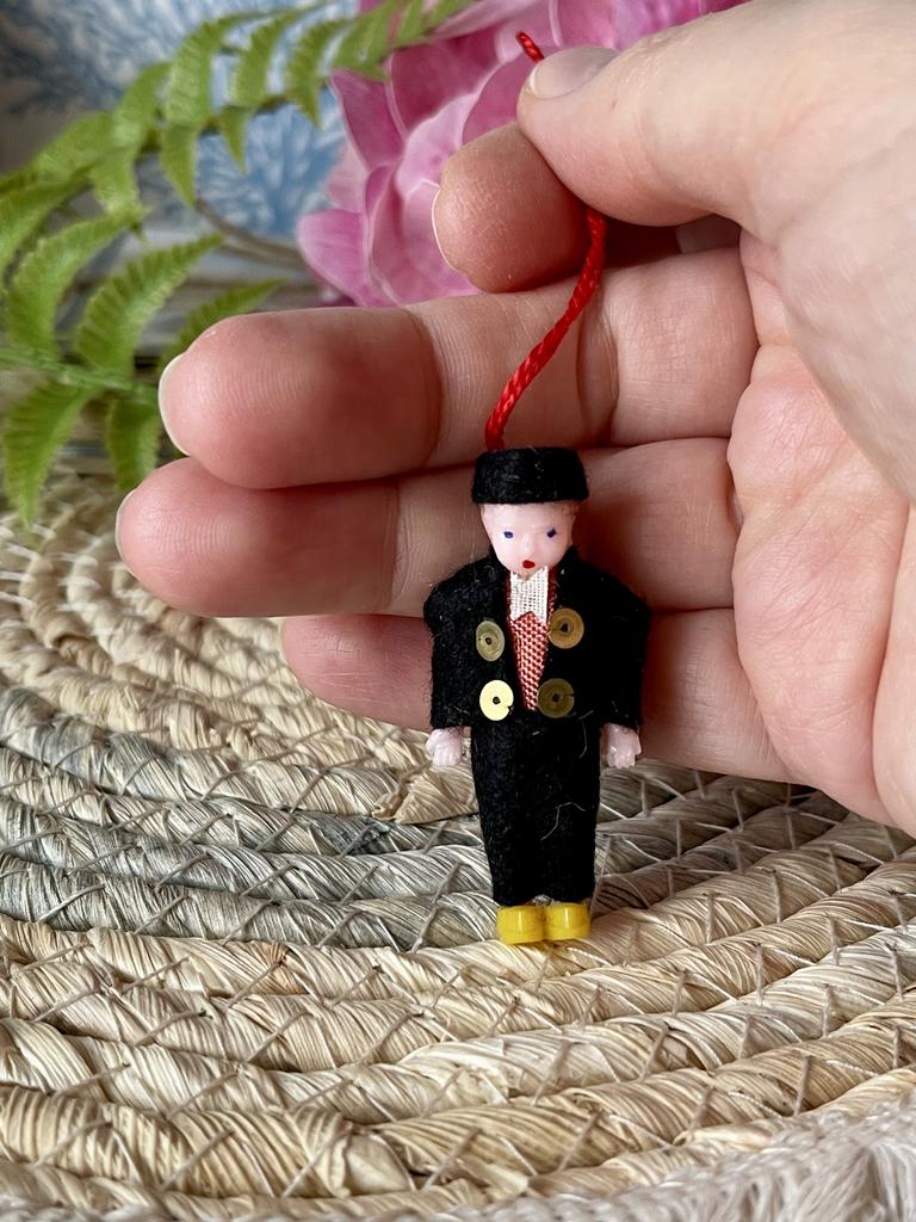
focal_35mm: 25
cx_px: 458
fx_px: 882
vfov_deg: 69.4
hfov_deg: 54.9
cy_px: 611
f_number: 1.6
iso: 125
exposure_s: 1/88
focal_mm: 5.1
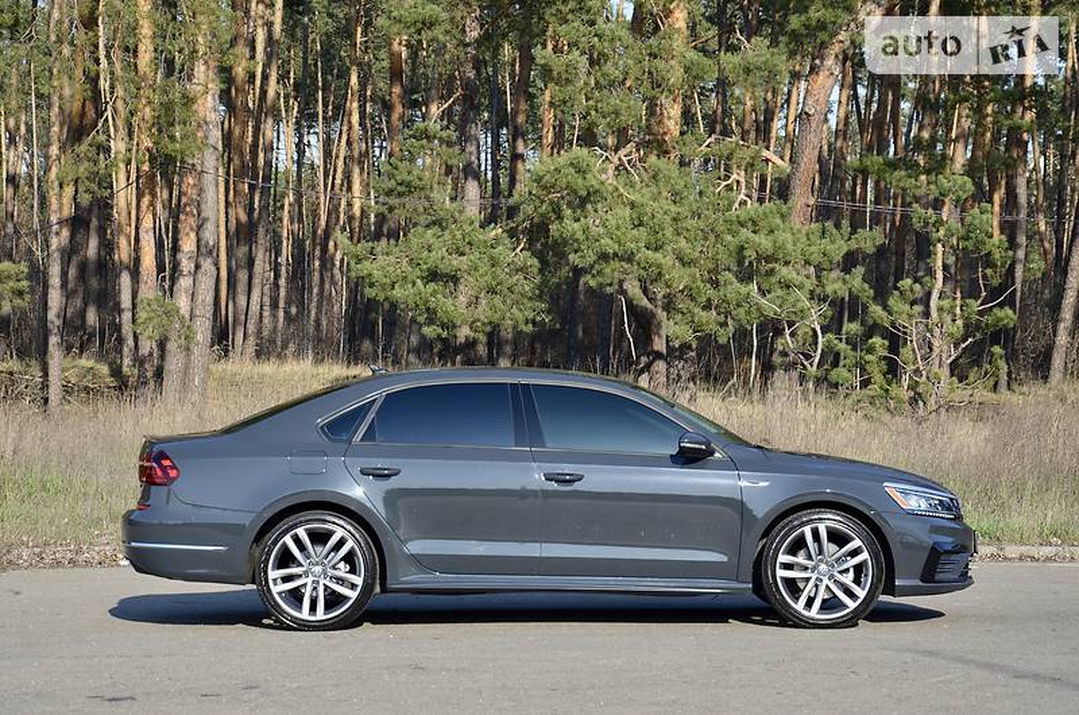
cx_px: 540
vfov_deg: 13.8
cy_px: 358
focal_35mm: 99
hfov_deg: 20.7
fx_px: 2961
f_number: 8
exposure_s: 1/250
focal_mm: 66
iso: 160
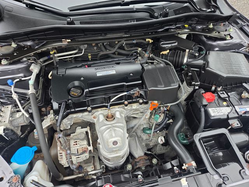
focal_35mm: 23
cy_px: 94
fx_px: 165
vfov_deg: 58.9
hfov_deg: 73.9
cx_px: 124
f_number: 1.8
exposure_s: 1/180
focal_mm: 5.4
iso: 80
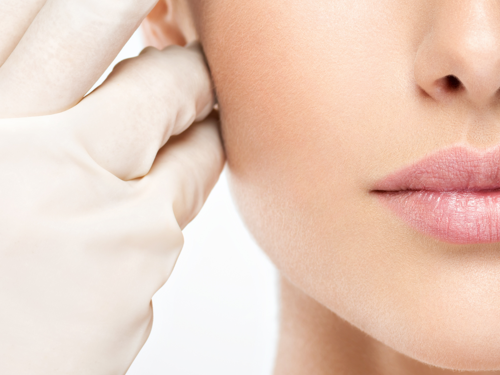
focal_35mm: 260
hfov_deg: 7.6
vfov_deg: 5.7
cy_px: 42
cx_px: 456
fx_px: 3756
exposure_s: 1/125
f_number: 10
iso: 160
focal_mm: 120
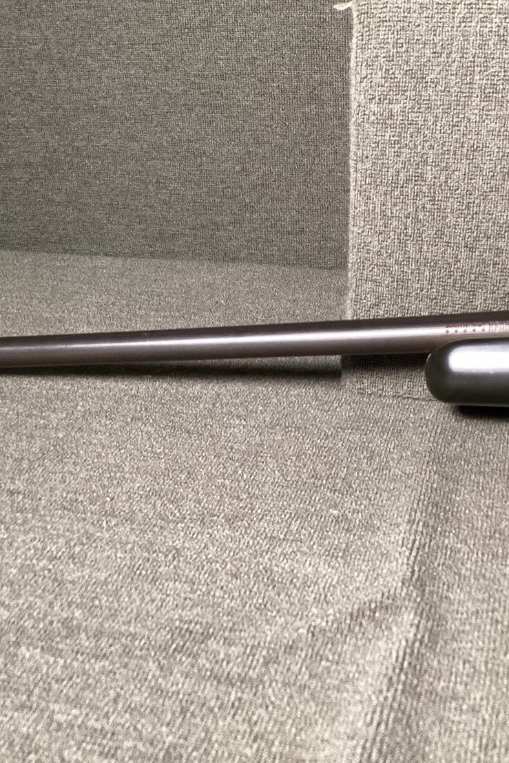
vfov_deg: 44.5
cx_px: 279
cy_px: 375
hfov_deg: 30.5
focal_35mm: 44
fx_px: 933
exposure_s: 1/50
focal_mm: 3.3
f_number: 2.4
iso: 320
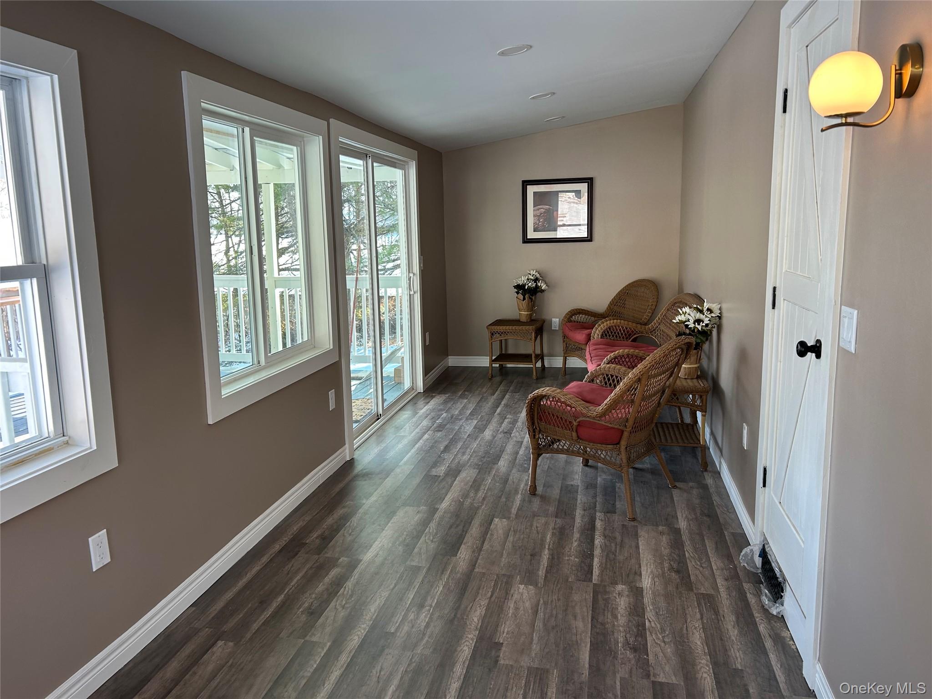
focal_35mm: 26
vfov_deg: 53.1
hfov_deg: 67.3
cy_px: 350
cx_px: 466
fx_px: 700
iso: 64
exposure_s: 1/121
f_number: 1.5
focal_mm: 5.7
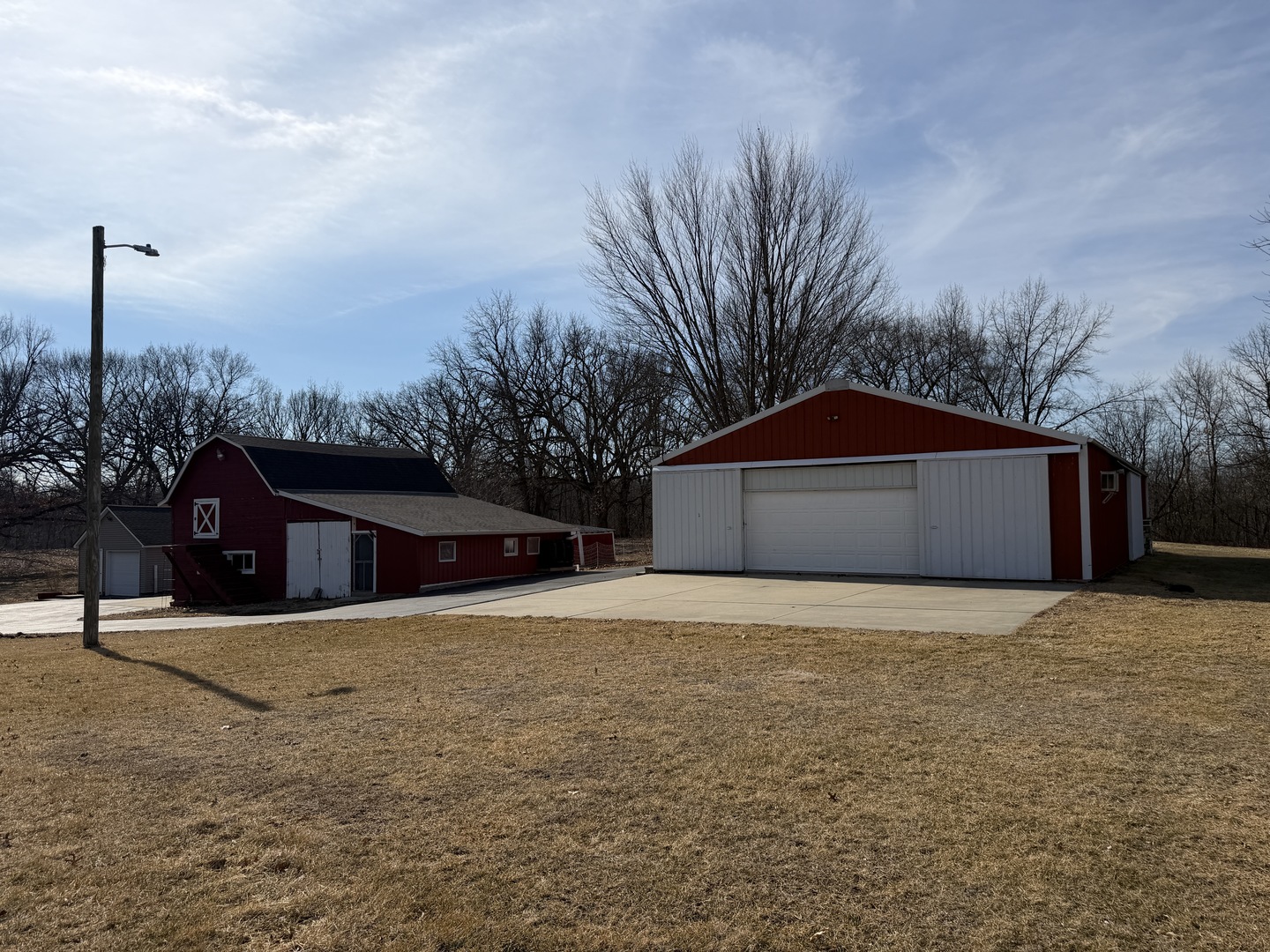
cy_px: 476
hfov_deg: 71.6
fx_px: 881
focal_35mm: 24
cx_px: 635
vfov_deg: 56.8
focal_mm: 6.76
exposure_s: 1/9091
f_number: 1.78
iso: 80
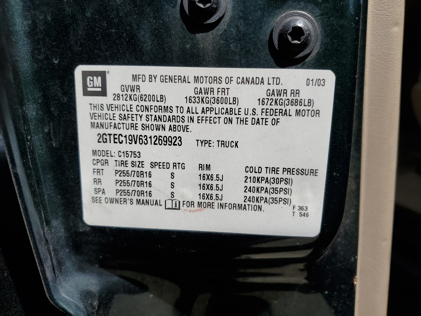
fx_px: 316
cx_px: 210
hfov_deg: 67.3
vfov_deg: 53.1
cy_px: 158
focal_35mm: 26
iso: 50
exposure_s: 1/5000
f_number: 1.5
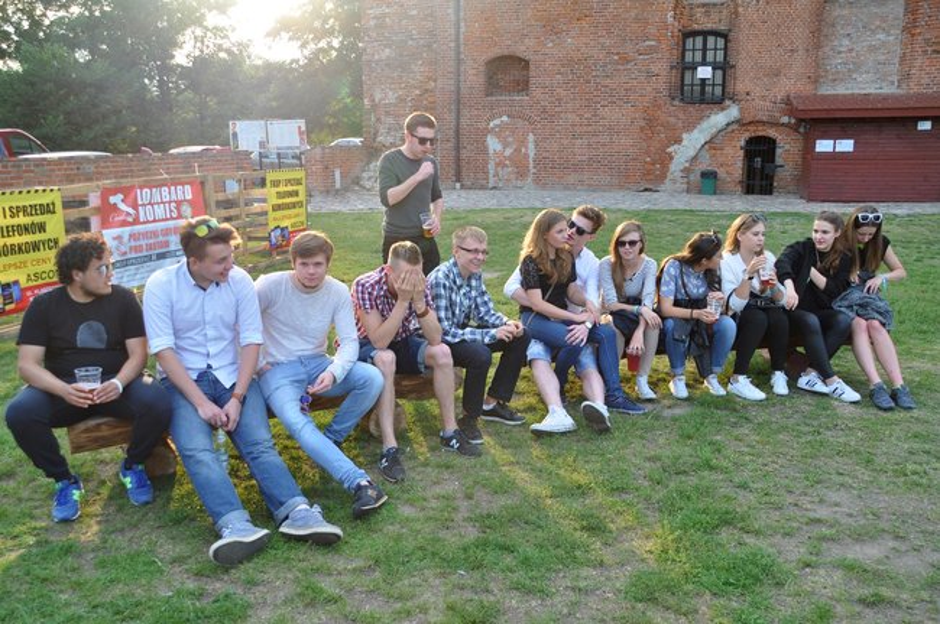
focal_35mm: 33
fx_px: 861
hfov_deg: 57.3
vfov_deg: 39.9
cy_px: 312
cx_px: 470
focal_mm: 22
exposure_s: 1/125
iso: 200
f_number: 5.6
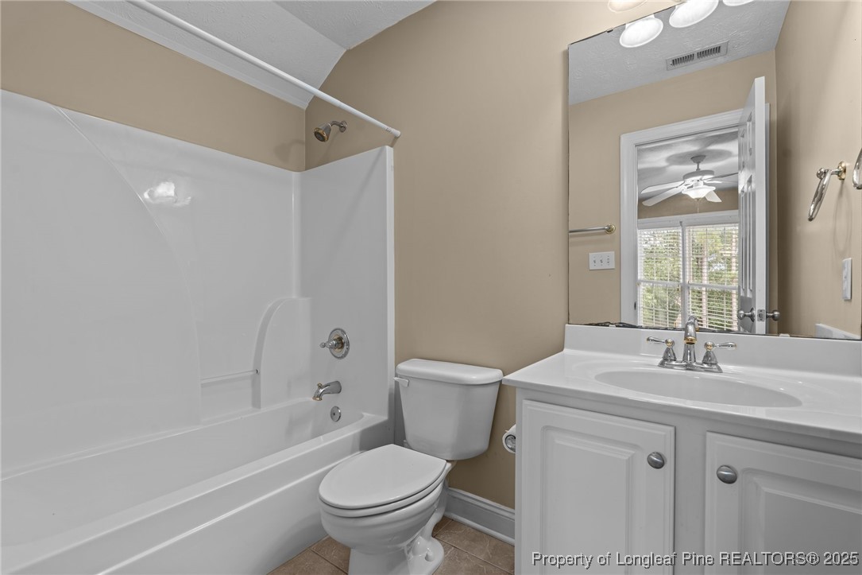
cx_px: 431
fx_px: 383
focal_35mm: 16
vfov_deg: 73.7
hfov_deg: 96.7
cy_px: 288
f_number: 8
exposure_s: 1/1.67
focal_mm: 16
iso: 320
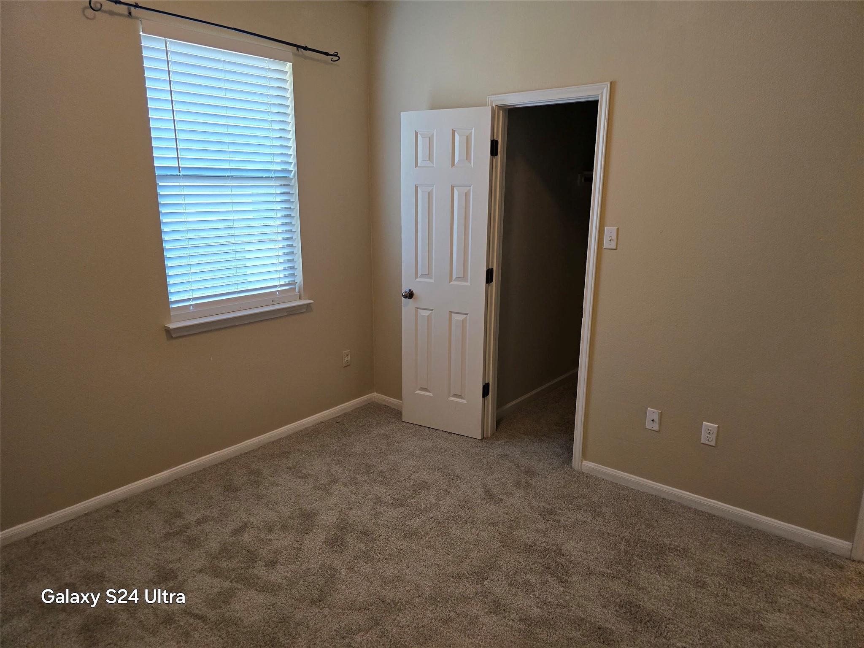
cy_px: 324
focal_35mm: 23
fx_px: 574
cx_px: 432
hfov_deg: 73.9
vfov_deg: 58.9
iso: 400
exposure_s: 1/120
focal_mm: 6.3
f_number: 1.7
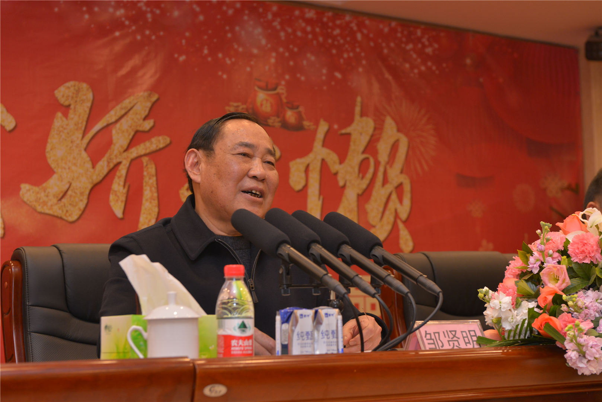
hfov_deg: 28.8
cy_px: 201
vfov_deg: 19.5
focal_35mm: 70
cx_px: 301
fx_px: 1171
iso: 640
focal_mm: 70
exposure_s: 1/60
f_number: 5.6
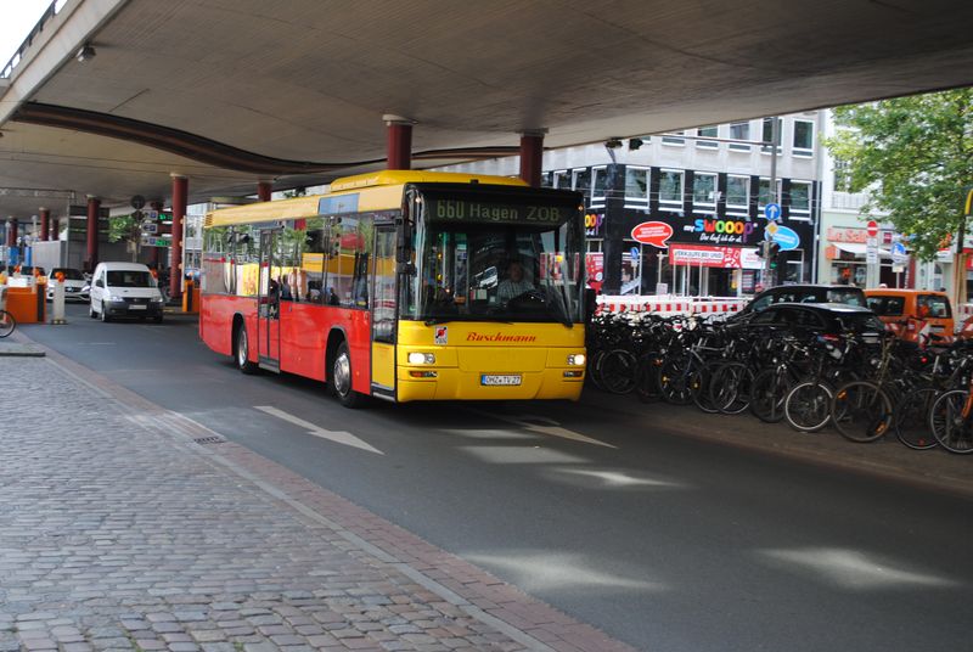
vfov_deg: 26.6
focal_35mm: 51
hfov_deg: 38.8
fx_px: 1380
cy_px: 326
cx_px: 486
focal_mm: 34
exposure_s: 1/125
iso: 140
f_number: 5.6
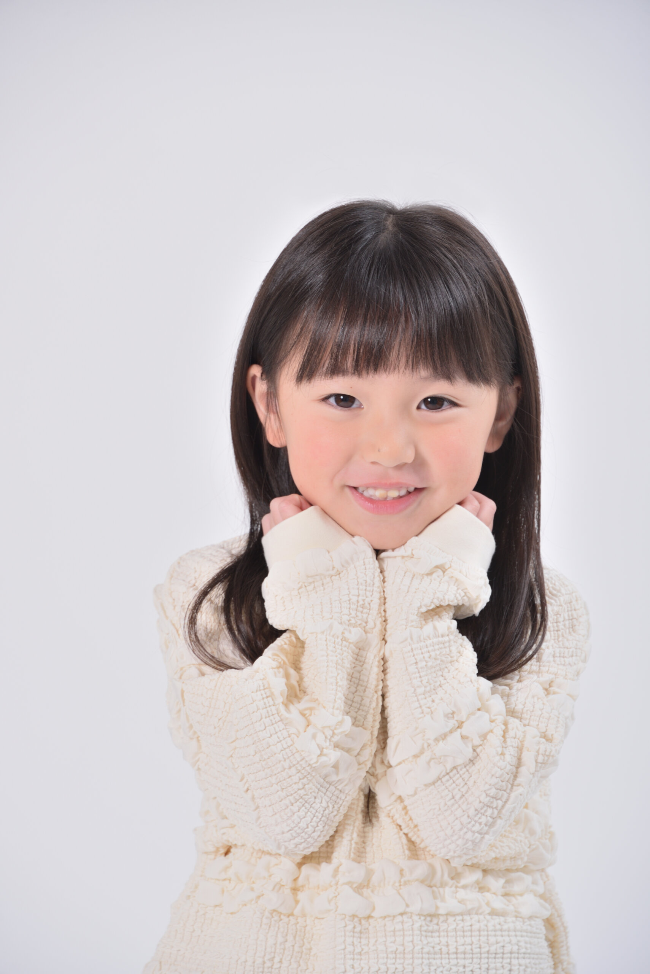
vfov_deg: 9.8
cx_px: 325
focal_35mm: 210
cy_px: 487
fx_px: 5682
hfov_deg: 6.5
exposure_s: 1/160
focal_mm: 210
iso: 200
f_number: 8
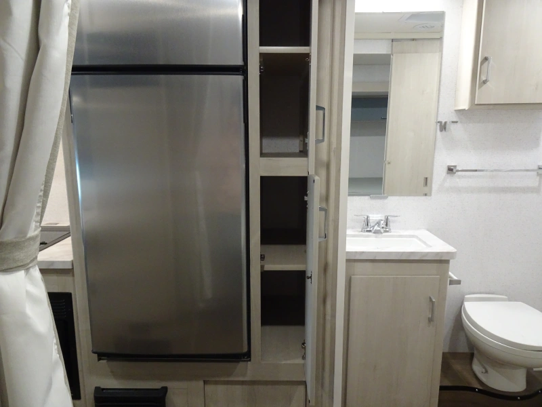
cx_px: 271
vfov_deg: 56.8
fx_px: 376
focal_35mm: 24
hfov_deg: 71.6
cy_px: 204
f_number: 3.5
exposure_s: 1/30
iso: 500
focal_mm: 4.1
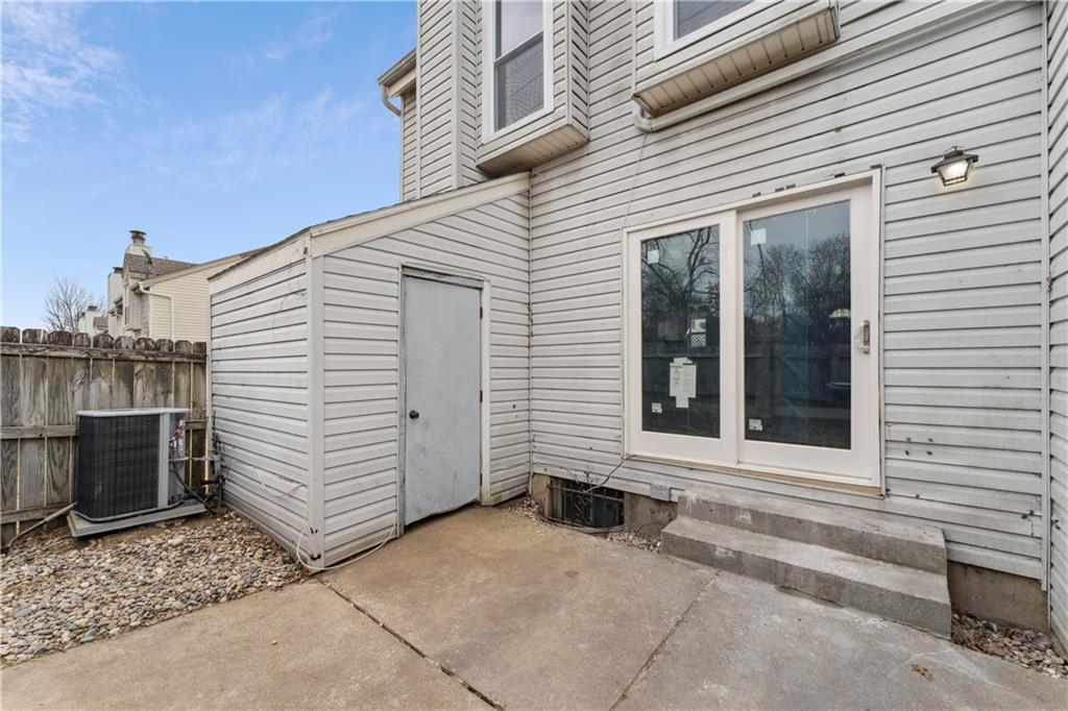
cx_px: 534
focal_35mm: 14
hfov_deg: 104.3
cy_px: 356
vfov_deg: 81.2
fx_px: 415
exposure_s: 1/15
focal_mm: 14
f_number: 20
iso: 100
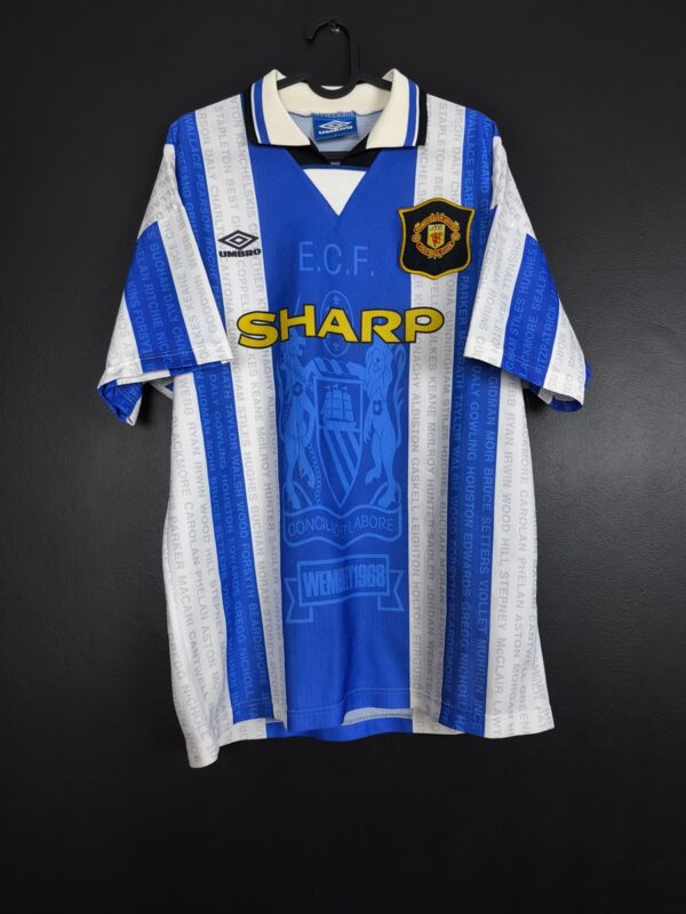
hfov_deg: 58.9
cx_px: 343
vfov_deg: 73.9
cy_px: 457
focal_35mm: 23
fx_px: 608
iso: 640
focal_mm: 6.57
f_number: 1.6
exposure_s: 1/125
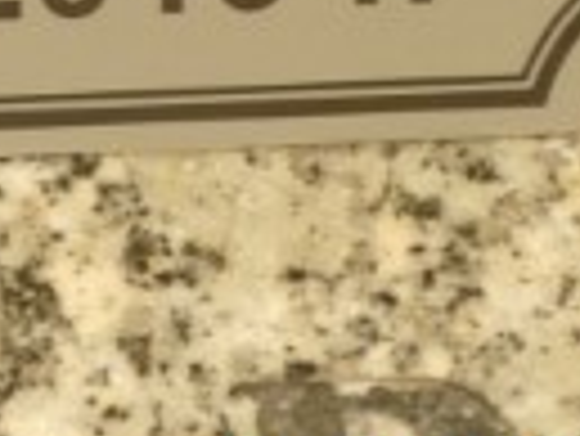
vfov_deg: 1.6
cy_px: -360
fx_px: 15261
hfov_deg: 2.2
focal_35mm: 910
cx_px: -647
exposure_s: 1/100
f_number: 5.5
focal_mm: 32.8
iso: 200
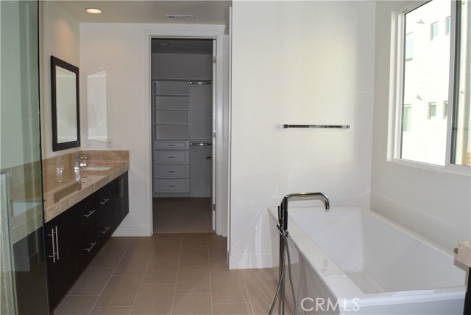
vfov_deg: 48.0
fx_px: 353
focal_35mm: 27
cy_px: 158
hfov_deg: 67.4
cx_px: 236
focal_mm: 18
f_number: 16
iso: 1600
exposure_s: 1/200
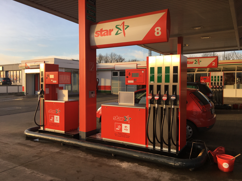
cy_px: 90
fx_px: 203
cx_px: 121
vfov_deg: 48.2
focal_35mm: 29
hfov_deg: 61.7
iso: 25
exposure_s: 1/407
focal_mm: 4.15
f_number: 2.2
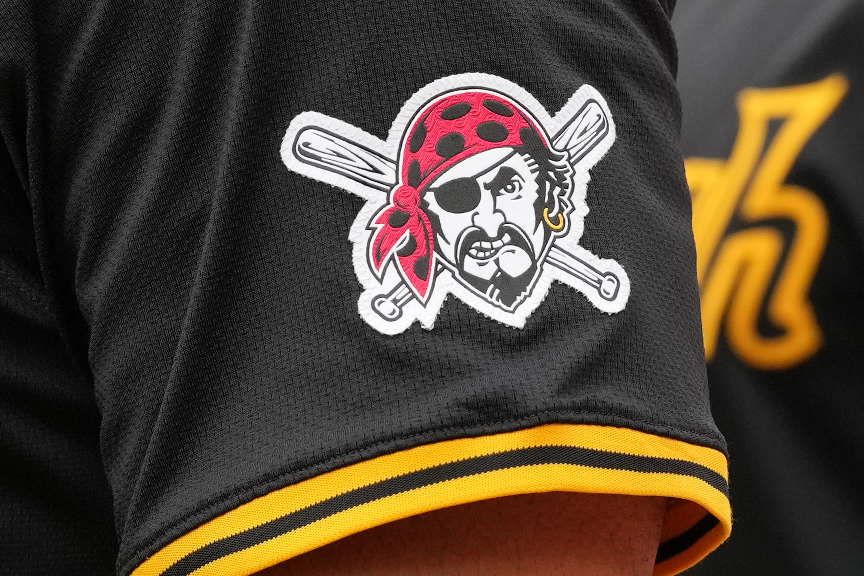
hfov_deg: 4.6
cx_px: 432
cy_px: 288
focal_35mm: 450
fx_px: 10799
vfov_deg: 3.1
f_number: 4
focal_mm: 300
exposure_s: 1/3200
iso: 1250
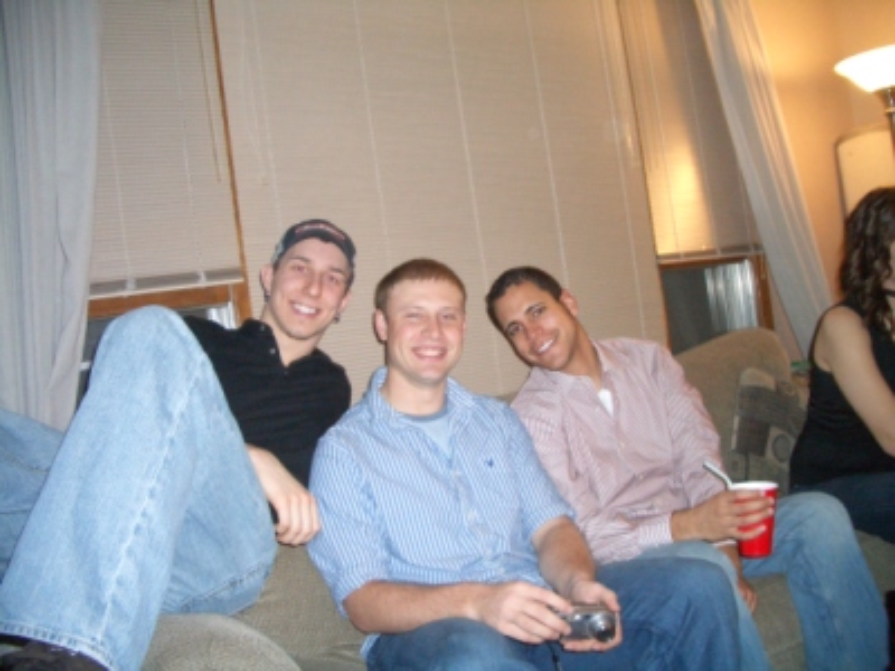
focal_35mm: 35
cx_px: 448
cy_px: 336
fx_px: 905
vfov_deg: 40.7
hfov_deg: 52.6
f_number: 2.6
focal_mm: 5.8
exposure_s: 1/60
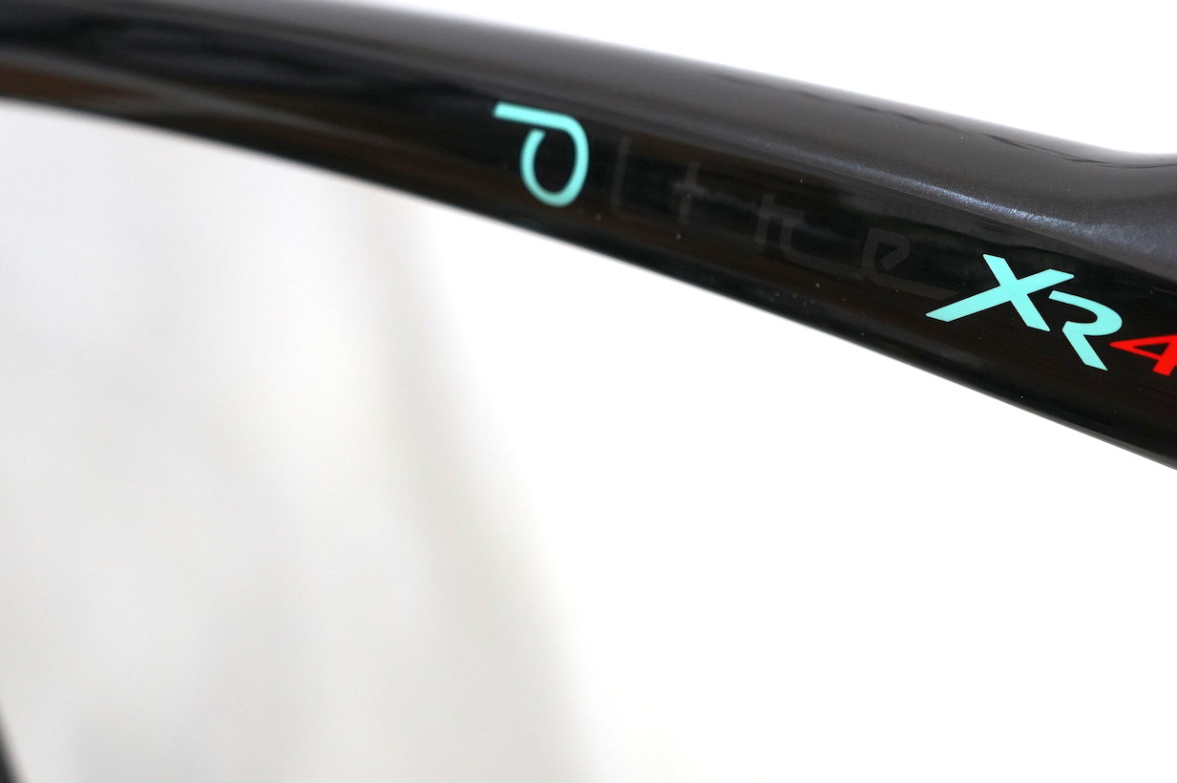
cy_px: 499
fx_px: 1960
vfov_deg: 22.5
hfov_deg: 32.9
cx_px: 861
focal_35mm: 60
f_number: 4.5
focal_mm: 37
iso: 500
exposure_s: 1/60
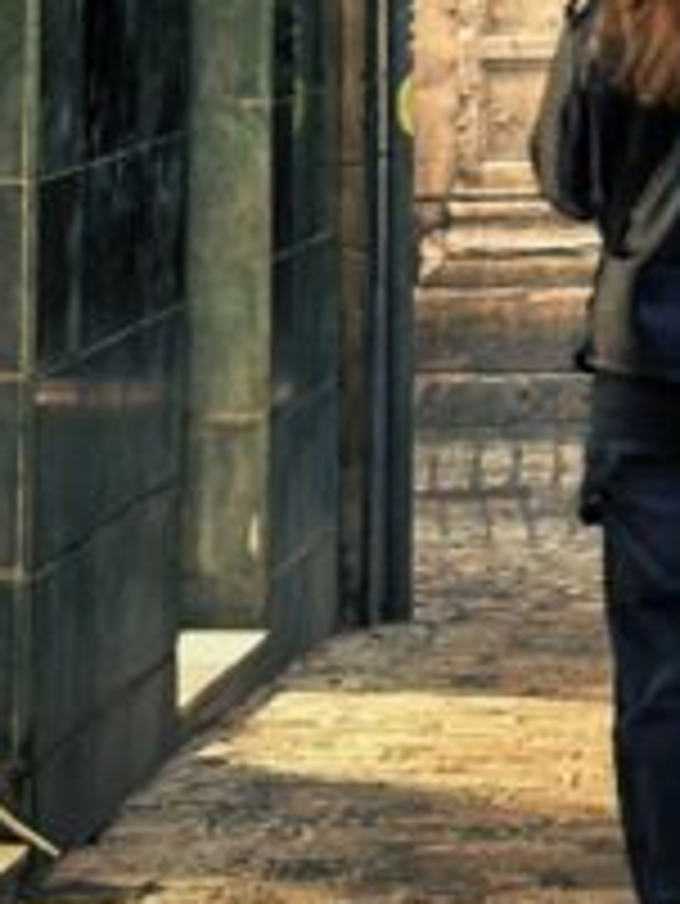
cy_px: -1201
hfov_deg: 5.6
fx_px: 6934
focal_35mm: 265
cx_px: 955
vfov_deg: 7.1
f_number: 1.6
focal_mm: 5.96
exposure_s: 1/50
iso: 64
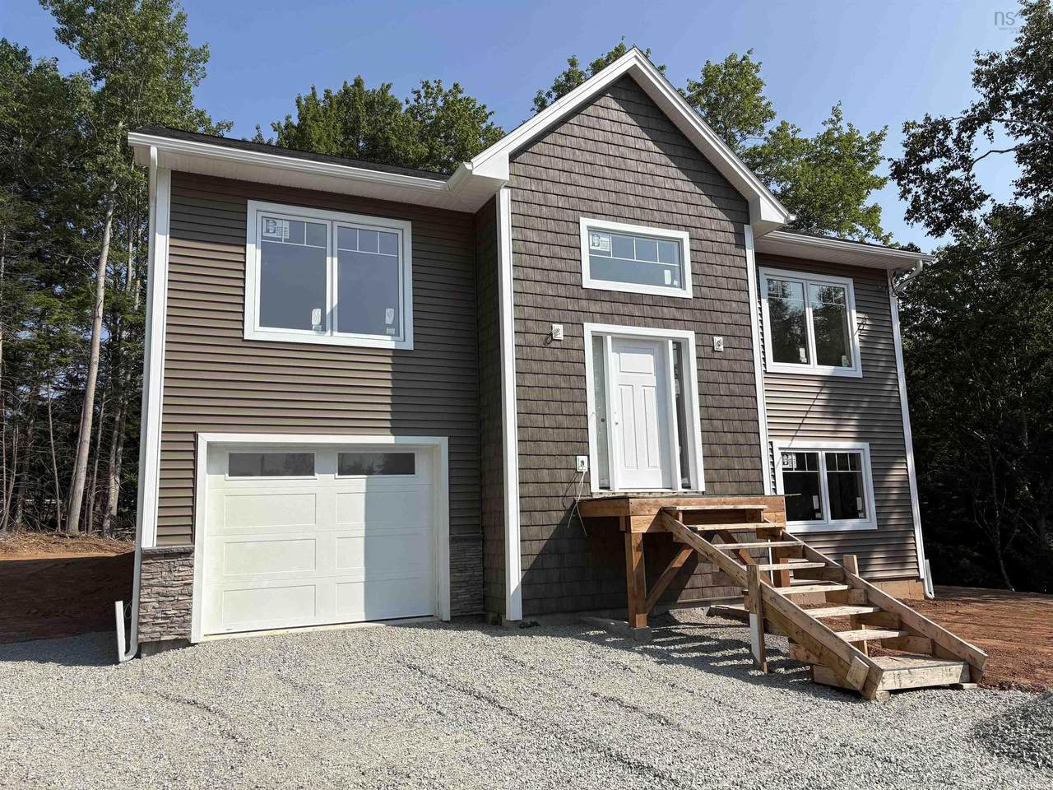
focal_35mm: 26
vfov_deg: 53.1
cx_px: 526
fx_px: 791
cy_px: 395
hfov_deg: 67.3
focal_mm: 5.96
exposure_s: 1/4329
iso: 50
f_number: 1.6
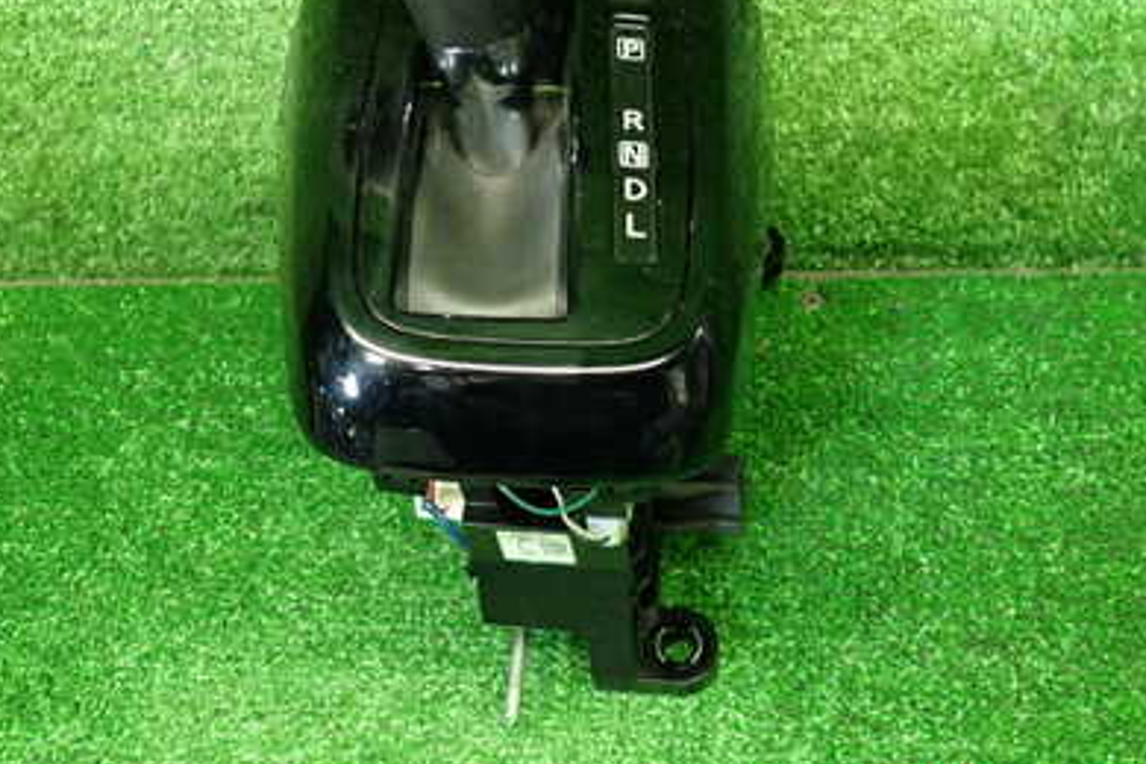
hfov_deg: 48.4
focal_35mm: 40
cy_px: 176
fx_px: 1273
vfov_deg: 32.7
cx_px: 532
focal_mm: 4.5
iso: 250
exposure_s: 1/30
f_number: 2
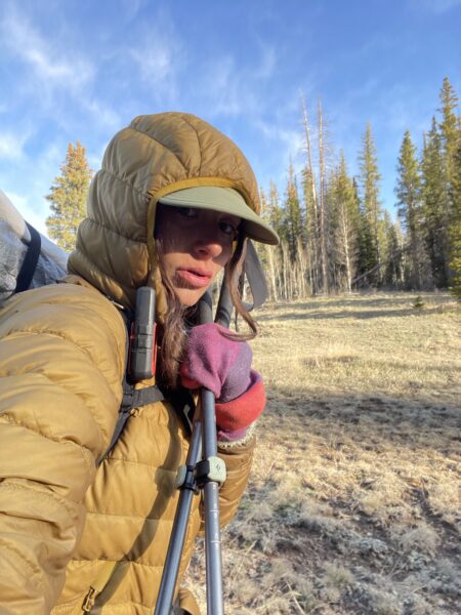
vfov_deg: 73.9
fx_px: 408
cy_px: 308
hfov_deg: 58.9
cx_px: 230
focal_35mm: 23
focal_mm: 2.71
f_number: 2.2
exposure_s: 1/121
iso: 40
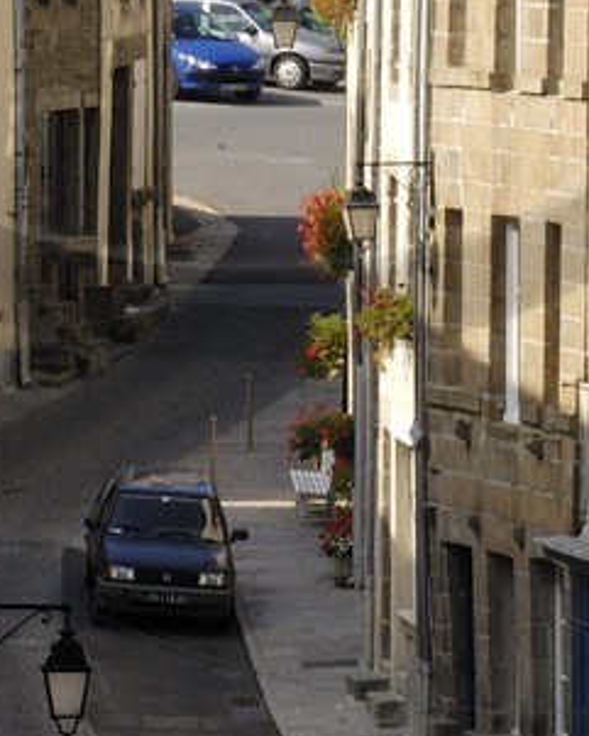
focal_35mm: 523
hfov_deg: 3.0
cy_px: -401
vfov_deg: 3.7
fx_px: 11390
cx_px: 244
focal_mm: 70
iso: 100
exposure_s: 1/60
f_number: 12
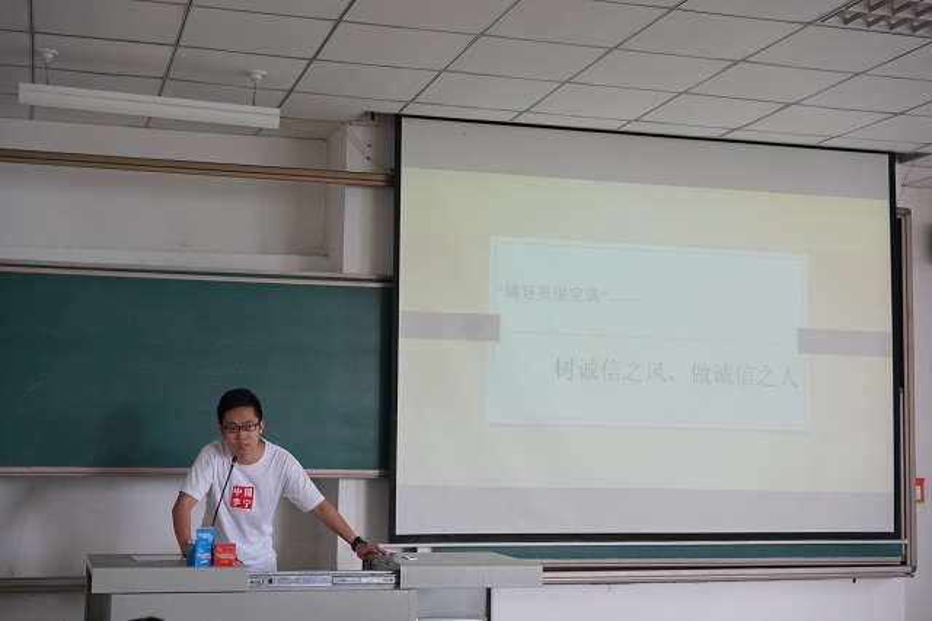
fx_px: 1423
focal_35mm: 55
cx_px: 466
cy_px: 310
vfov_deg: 24.6
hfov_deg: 36.3
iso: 2500
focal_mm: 55
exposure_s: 1/160
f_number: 4
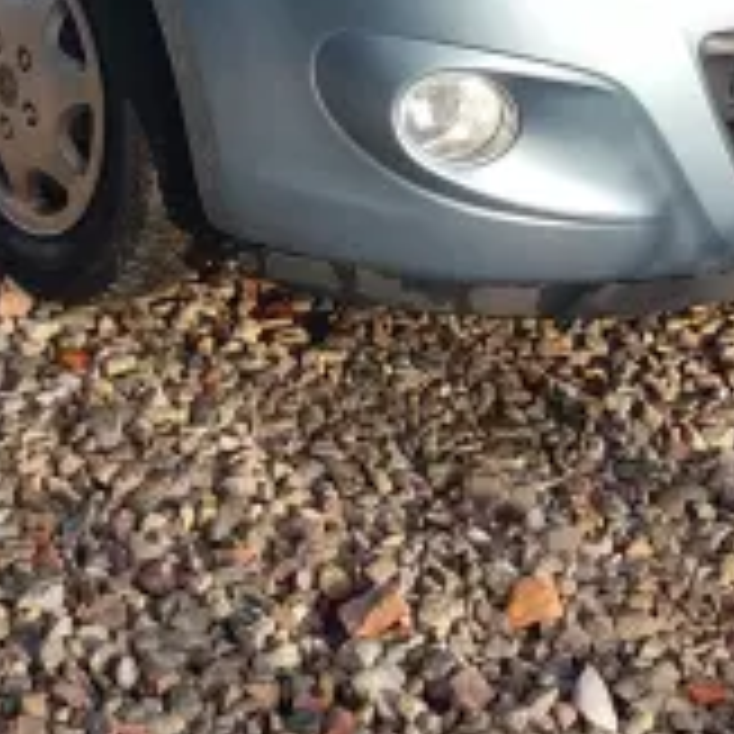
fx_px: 2495
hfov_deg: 16.7
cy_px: -117
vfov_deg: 16.1
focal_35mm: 104
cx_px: 257
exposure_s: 1/340
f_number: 1.8
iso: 20
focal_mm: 4.6
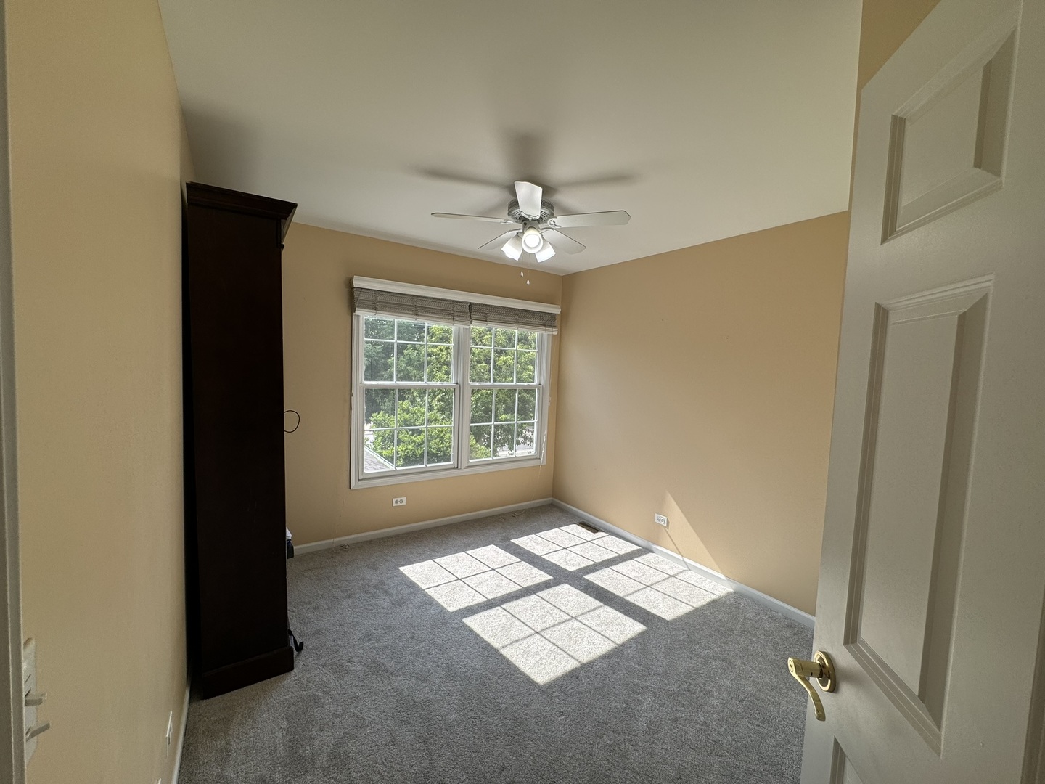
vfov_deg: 85.7
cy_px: 392
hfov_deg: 102.1
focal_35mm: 14
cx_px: 522
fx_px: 423
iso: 40
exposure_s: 1/287
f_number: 2.2
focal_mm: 2.22
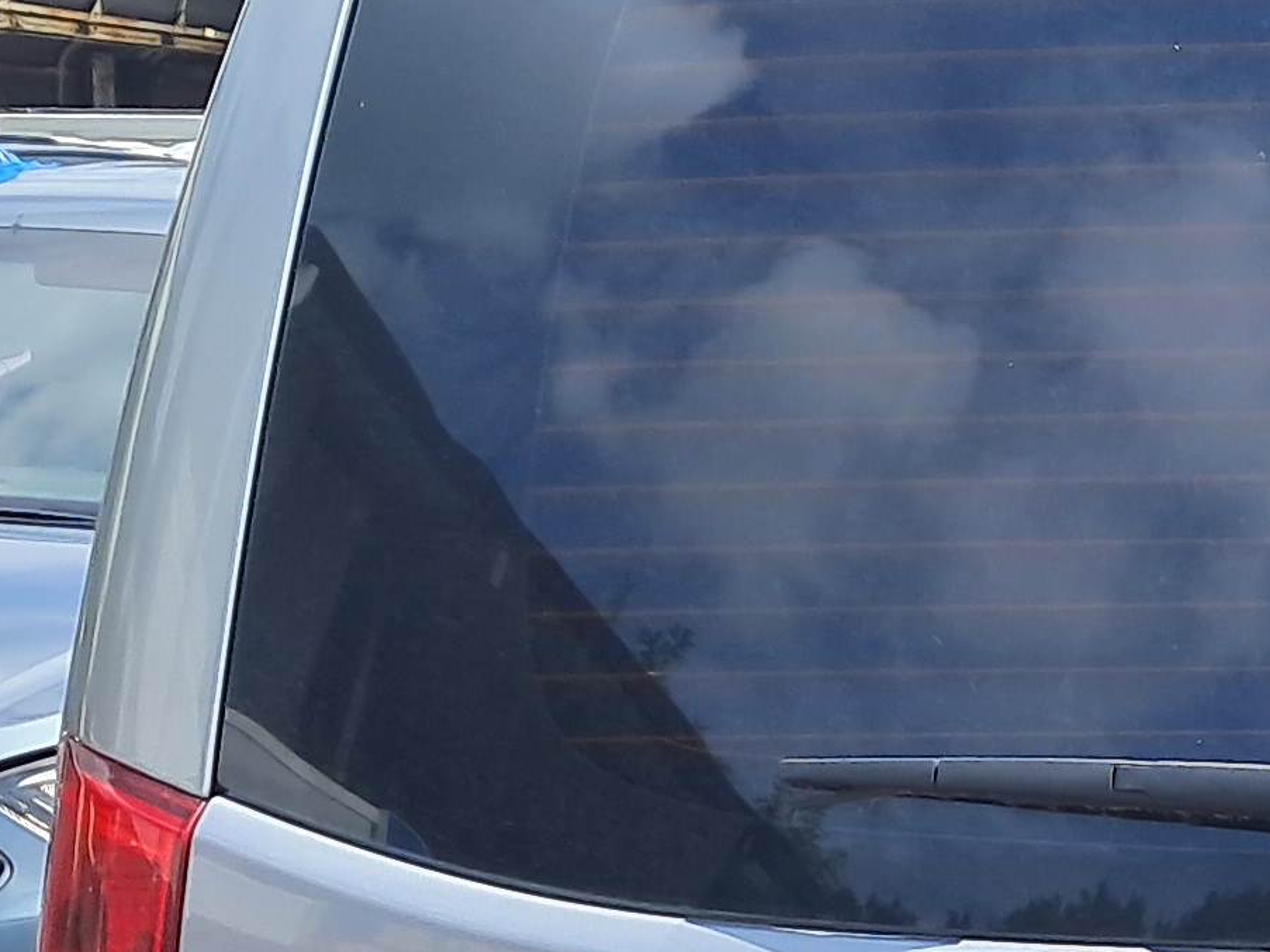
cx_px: 1655
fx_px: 4475
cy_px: 1181
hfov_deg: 15.4
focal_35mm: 122
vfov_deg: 11.9
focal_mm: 4
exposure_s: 1/305
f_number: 1.8
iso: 50
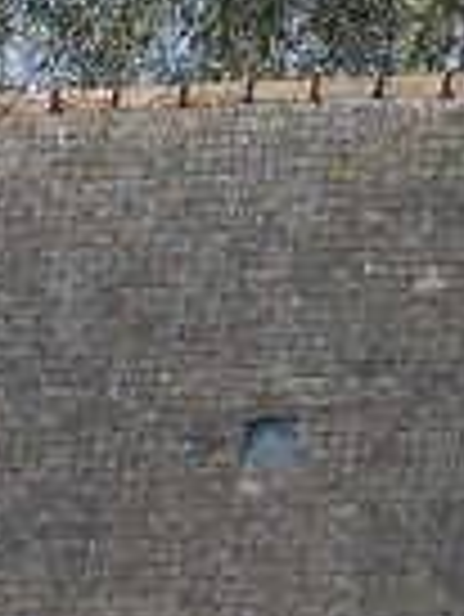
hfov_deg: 3.1
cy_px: 899
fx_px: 8512
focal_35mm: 477
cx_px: 113
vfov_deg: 4.1
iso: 50
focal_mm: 21.3
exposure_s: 1/250
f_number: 4
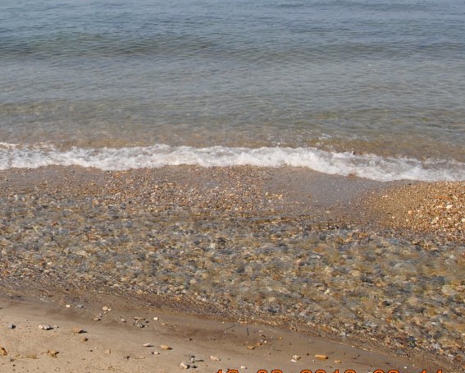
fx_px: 785
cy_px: 113
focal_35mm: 57
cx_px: 64
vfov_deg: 26.5
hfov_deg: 31.7
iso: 100
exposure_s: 1/250
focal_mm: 20
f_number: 8
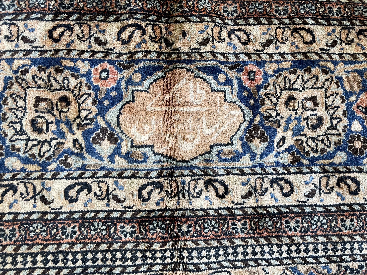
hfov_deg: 69.4
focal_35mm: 25
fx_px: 265
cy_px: 138
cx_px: 184
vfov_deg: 54.9
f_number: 1.6
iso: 160
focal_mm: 5.1
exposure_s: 1/60
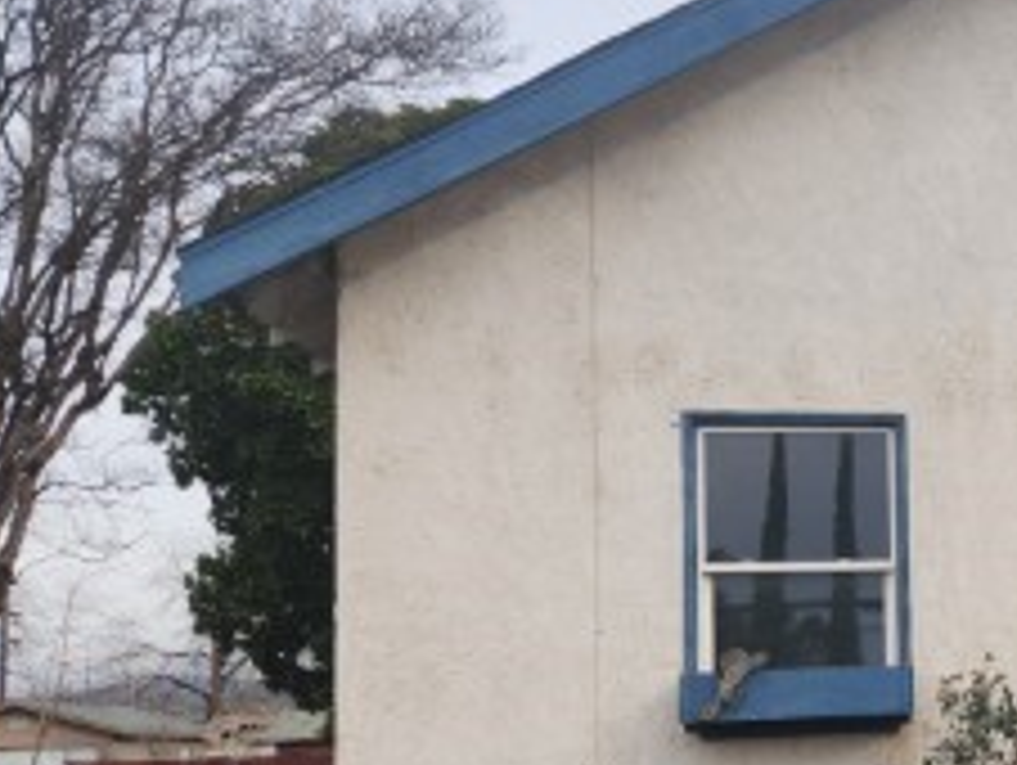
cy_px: 576
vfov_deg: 22.4
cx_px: 1372
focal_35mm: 65
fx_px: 1912
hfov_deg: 25.1
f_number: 1.8
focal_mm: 5.4
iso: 20
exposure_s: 1/709
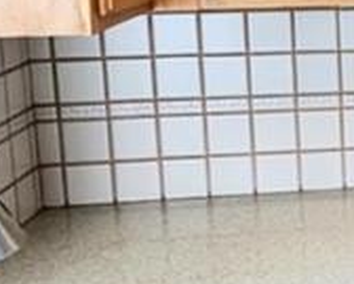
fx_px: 808
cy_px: 141
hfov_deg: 18.9
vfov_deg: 20.0
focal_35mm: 77
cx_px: 641
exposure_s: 1/120
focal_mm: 1.95
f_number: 2.2
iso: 97
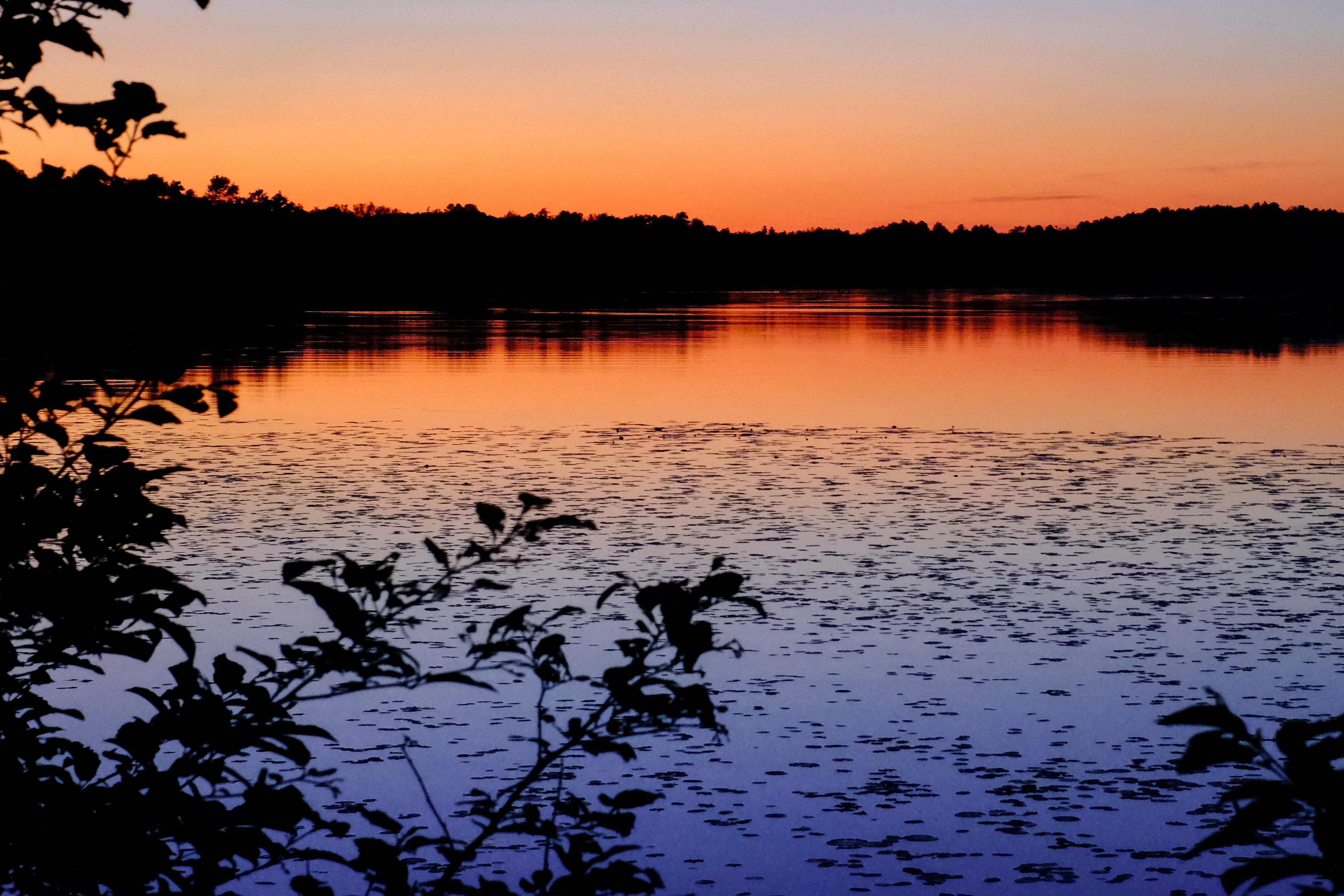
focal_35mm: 92
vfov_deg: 14.8
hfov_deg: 22.1
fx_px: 3435
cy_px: 262
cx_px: 845
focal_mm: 35
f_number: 8
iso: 3200
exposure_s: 1/10
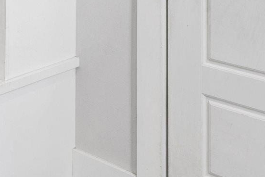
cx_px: -86
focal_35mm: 78
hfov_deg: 22.9
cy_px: -144
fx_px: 574
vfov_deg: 15.1
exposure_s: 1/8
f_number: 11
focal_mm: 14
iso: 400
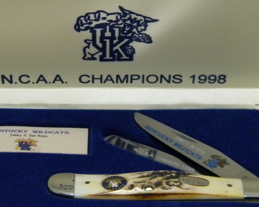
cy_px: 94
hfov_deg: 15.6
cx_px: 122
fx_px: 942
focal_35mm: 123
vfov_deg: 12.5
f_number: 4.3
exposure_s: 1/21.8
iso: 400
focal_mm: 12.2
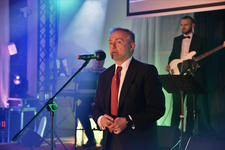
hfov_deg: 23.4
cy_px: 75
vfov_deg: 15.7
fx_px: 544
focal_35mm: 87
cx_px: 112
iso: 3200
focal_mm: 58
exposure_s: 1/60
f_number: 4
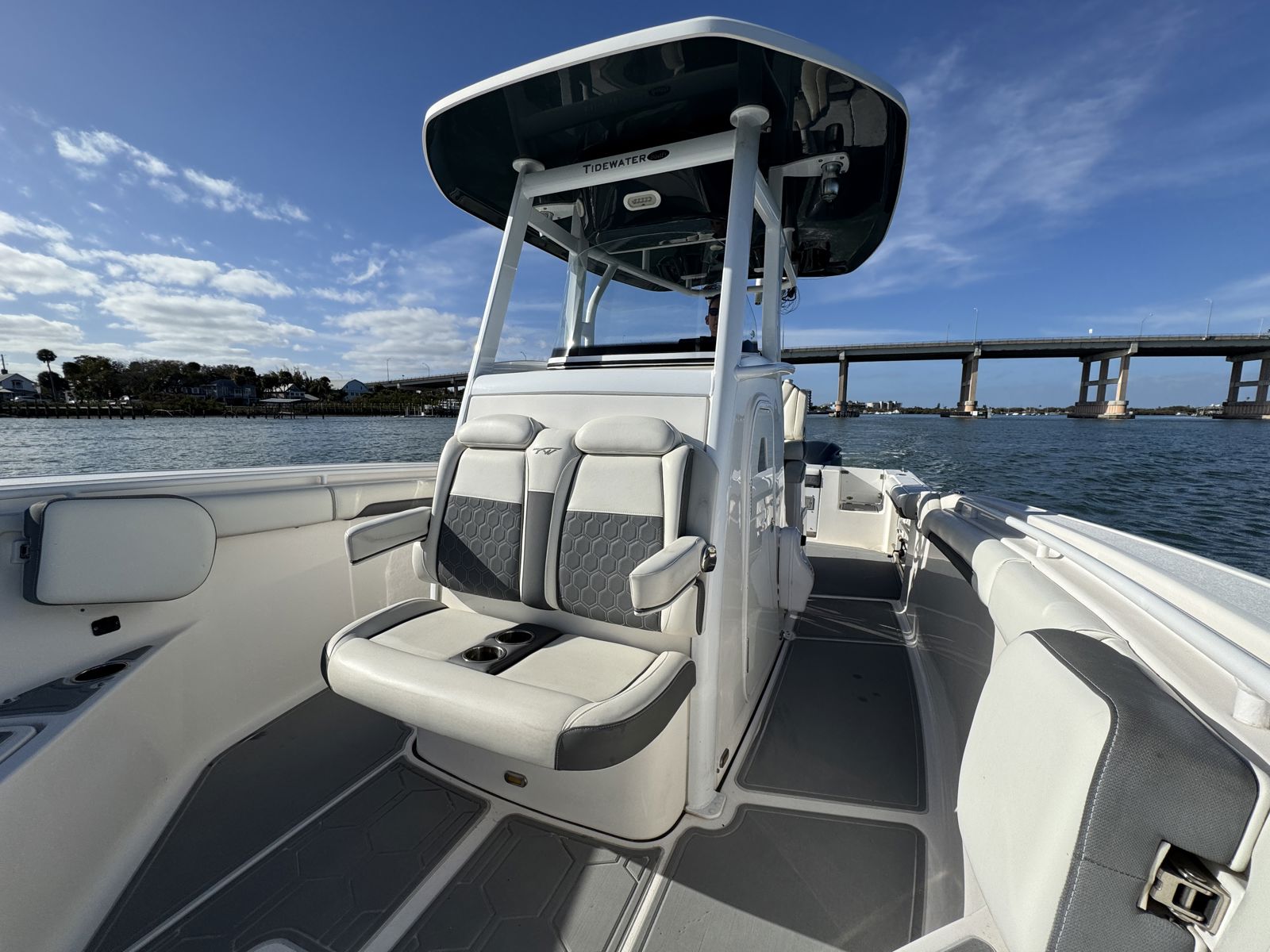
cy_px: 476
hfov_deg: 102.1
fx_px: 514
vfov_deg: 85.7
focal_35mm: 14
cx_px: 635
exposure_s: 1/4367
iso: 40
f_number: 2.2
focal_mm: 2.22
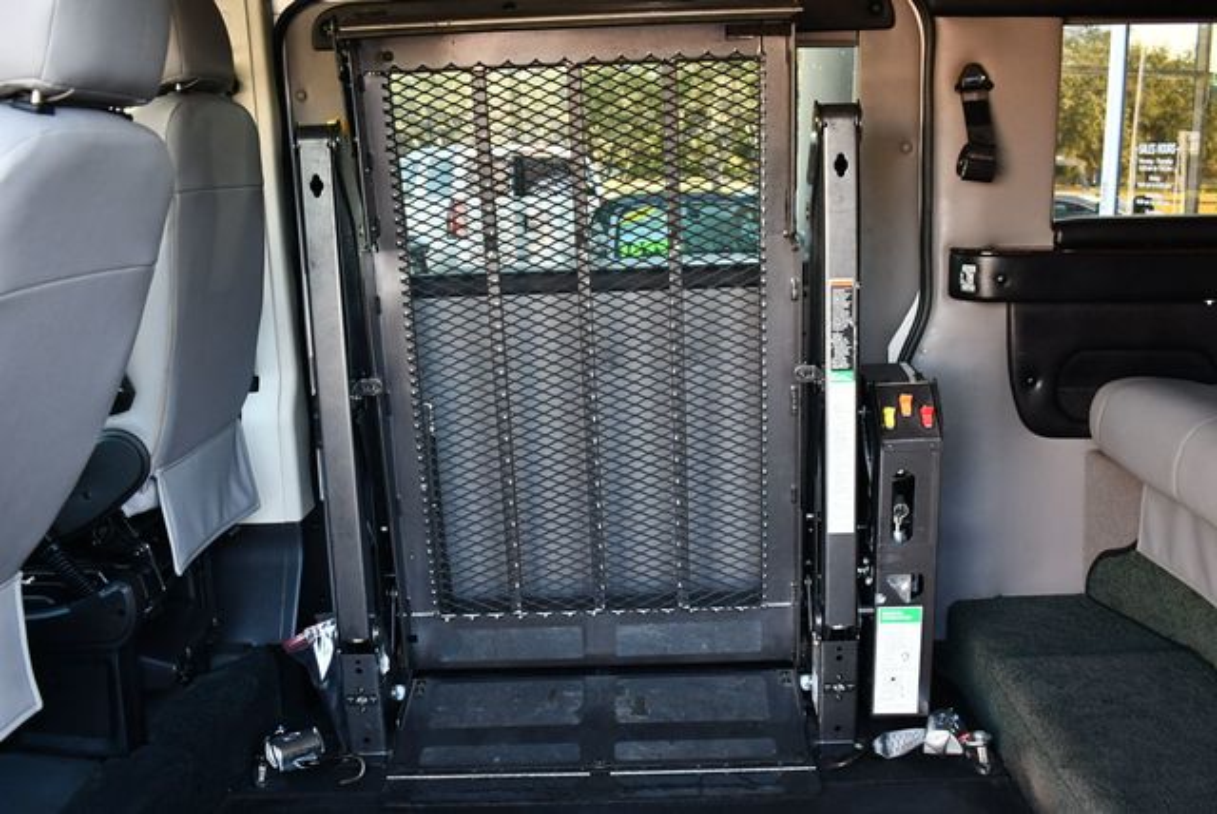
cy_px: 407
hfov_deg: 53.1
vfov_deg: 36.9
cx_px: 608
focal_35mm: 36
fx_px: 1218
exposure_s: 1/160
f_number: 3.5
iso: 800
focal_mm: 18
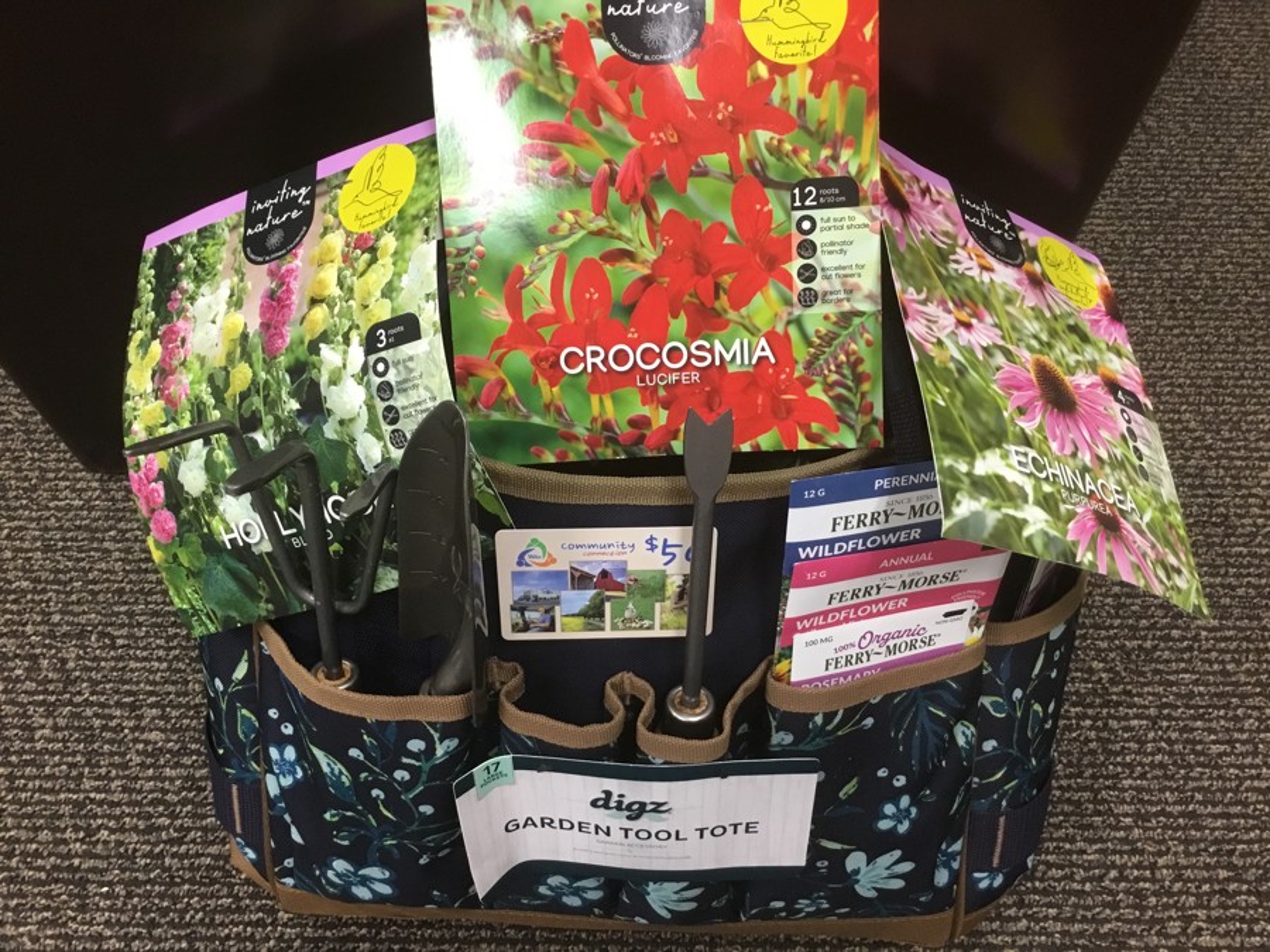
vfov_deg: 45.4
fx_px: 1137
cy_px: 476
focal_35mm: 31
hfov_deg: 58.4
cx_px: 635
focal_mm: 3.3
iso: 125
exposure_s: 1/30
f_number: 2.4
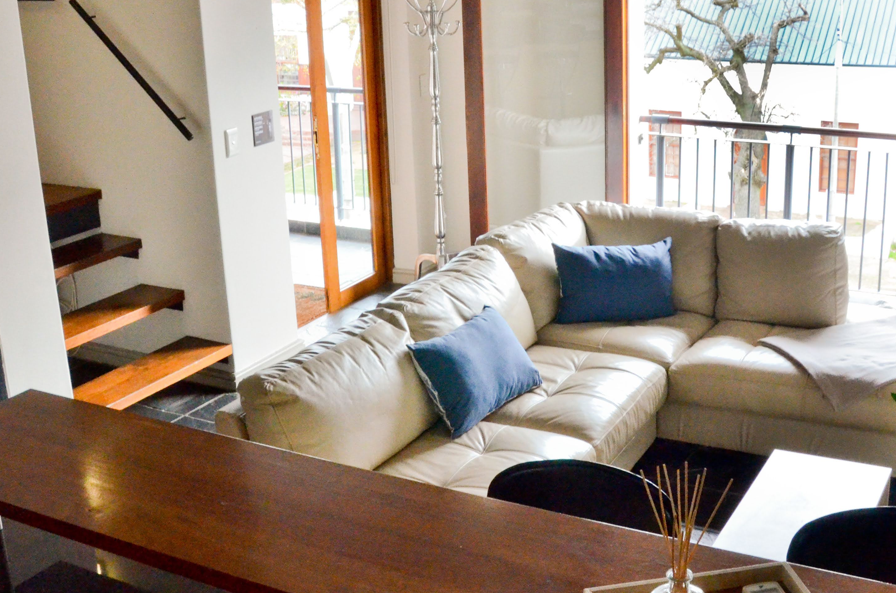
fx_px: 1142
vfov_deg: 29.1
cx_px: 533
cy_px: 264
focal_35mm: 46
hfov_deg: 42.6
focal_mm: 18
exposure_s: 1/100
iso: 2500
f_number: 11
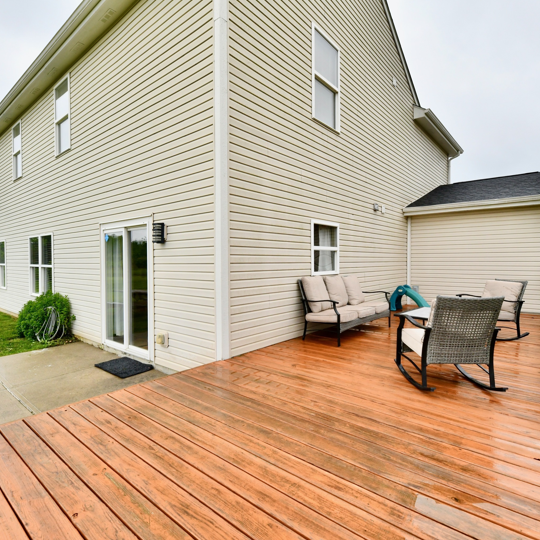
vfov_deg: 80.7
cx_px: 279
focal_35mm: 18
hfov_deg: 80.7
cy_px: 269
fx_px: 318
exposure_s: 1/500
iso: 640
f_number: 13
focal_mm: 14
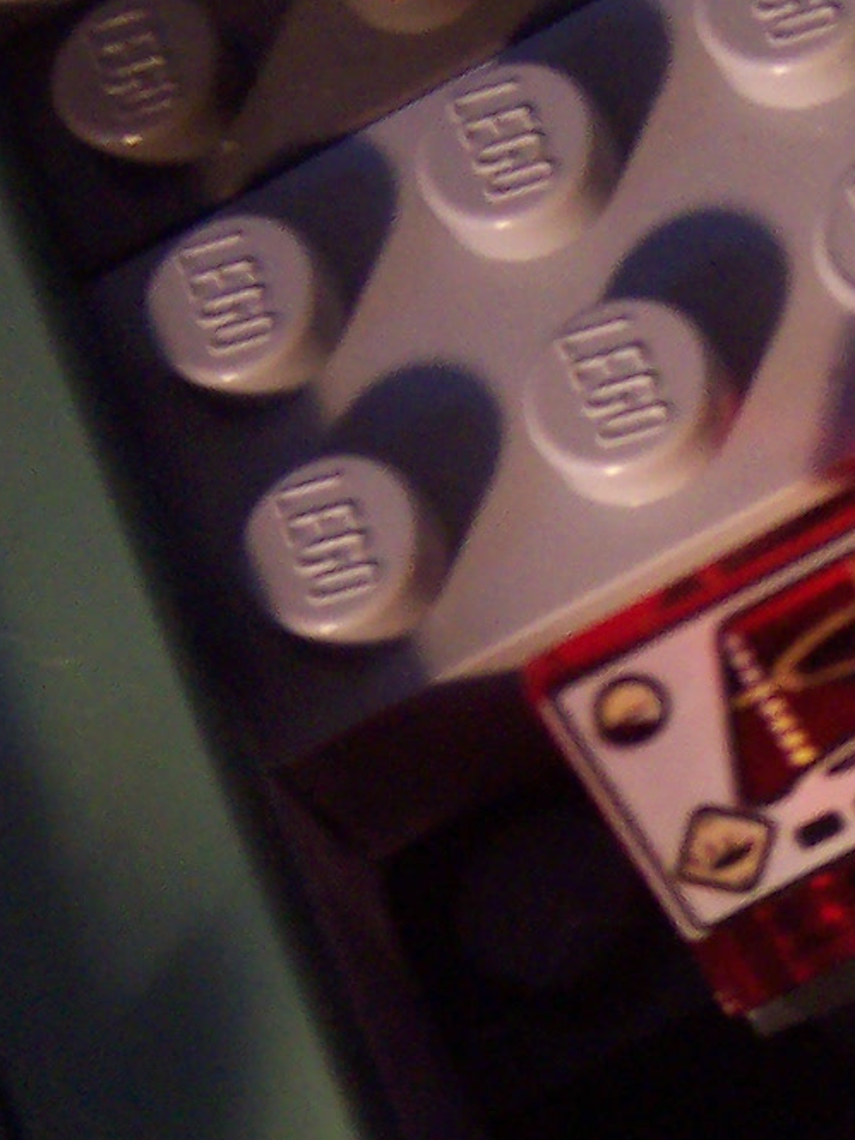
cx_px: 1105
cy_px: 933
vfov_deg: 17.7
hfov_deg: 13.0
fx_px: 3621
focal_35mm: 110
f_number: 2.8
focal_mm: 5.6
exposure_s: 1/8
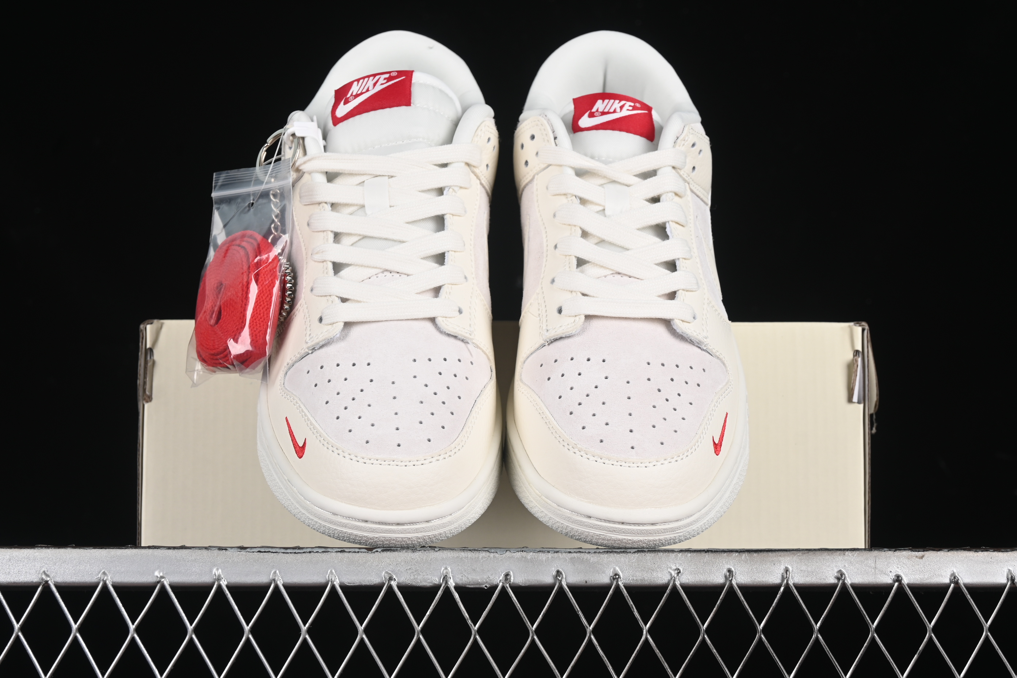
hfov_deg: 27.0
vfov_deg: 18.2
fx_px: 2119
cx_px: 508
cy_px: 339
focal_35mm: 75
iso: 160
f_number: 8
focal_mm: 50
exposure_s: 1/80
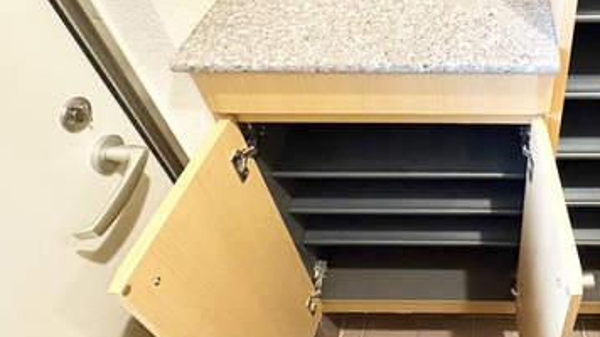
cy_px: 9
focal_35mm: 30
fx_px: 477
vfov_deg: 35.6
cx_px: 480
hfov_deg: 59.3
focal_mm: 2.22
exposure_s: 1/40
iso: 800
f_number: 2.2
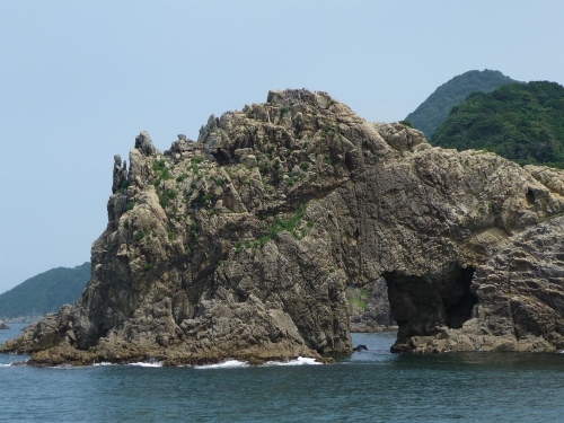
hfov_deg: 26.0
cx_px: 282
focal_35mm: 75
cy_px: 212
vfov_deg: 19.6
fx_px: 1222
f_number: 4.1
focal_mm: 12.3
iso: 100
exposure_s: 1/640
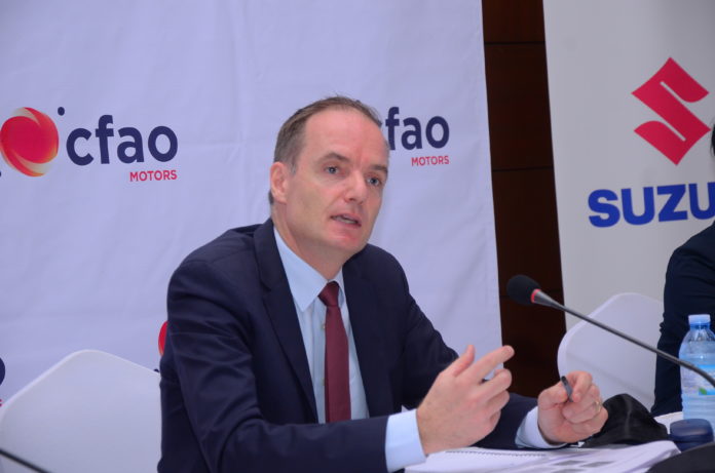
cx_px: 358
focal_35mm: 128
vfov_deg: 10.7
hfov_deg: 16.1
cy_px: 236
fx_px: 2527
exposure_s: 1/100
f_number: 5.6
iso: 640
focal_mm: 85
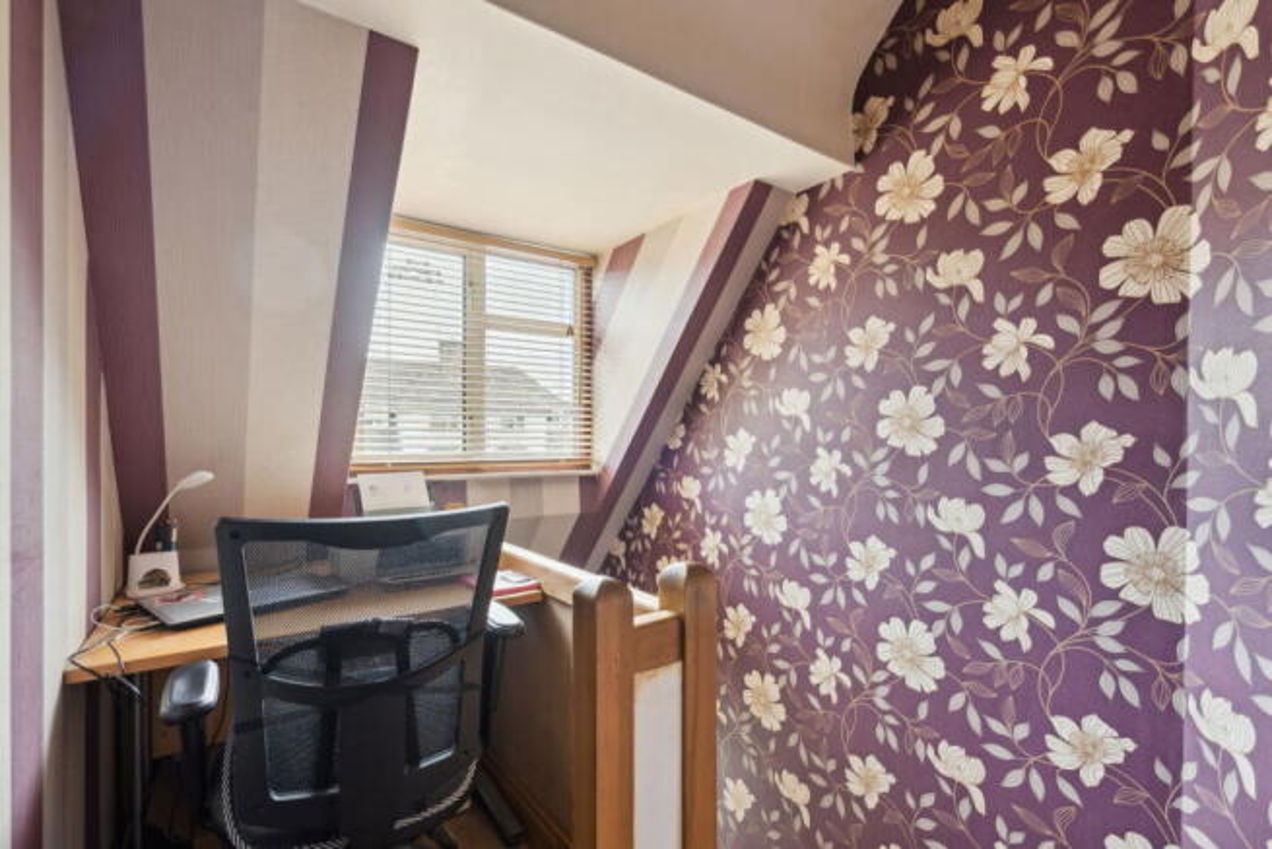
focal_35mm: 16
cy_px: 424
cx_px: 636
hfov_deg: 96.7
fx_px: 565
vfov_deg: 73.8
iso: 640
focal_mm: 16
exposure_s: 1/50
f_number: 7.1
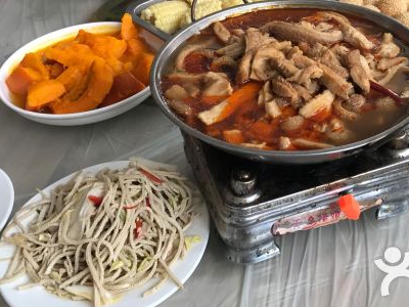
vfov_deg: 28.9
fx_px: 579
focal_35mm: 49
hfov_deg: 38.5
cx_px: 273
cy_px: 56
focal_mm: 3.99
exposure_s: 1/100
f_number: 1.8
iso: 32
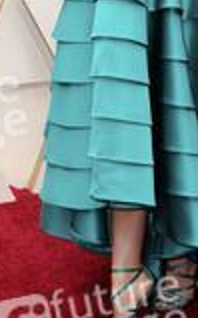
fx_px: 1377
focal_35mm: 159
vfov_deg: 13.1
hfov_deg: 8.2
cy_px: 24
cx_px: 143
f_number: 6.3
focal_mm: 62
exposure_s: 1/200
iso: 800
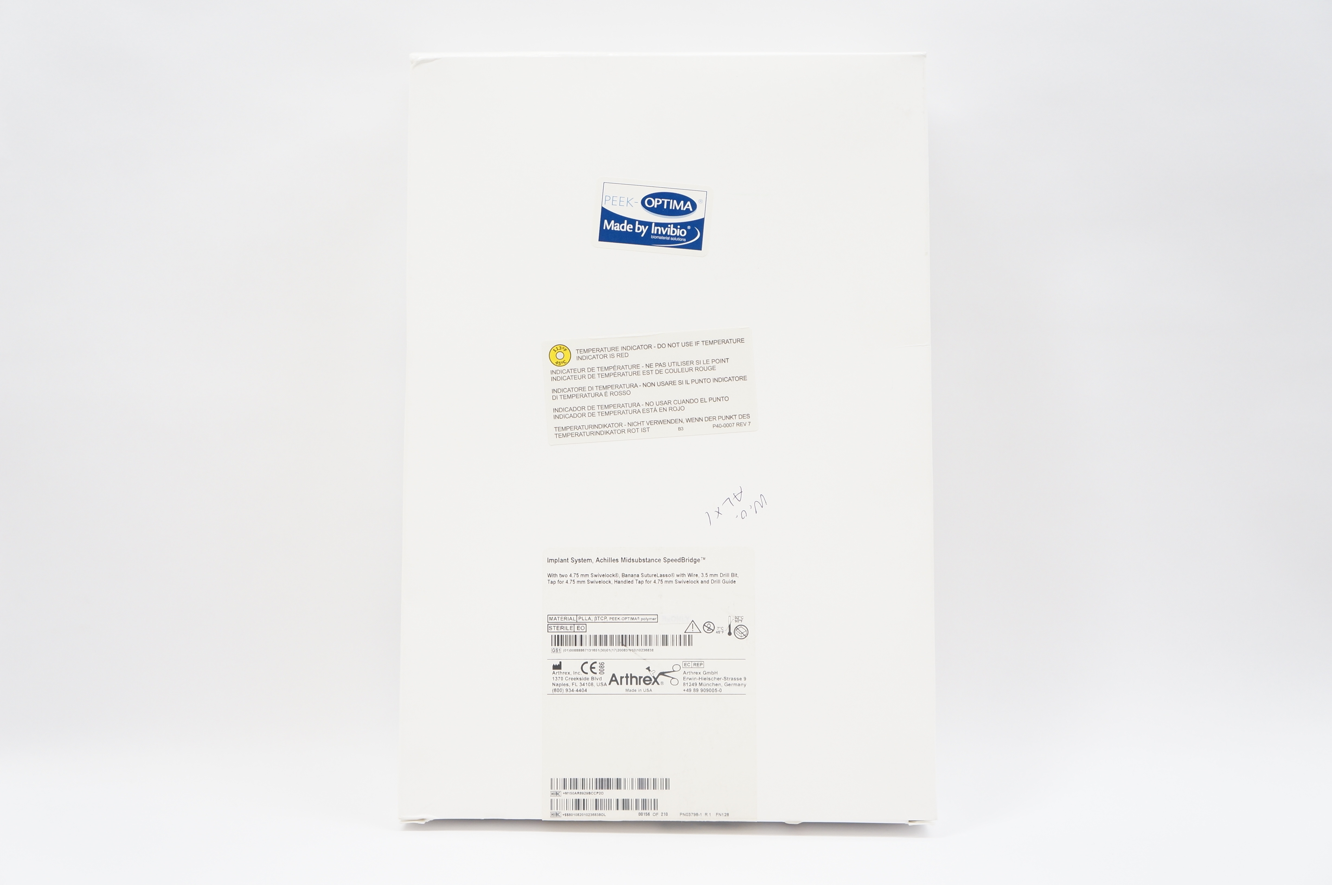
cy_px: 442
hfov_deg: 49.6
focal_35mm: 39
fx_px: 1441
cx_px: 666
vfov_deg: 34.1
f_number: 5
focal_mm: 26
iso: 400
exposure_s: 1/60
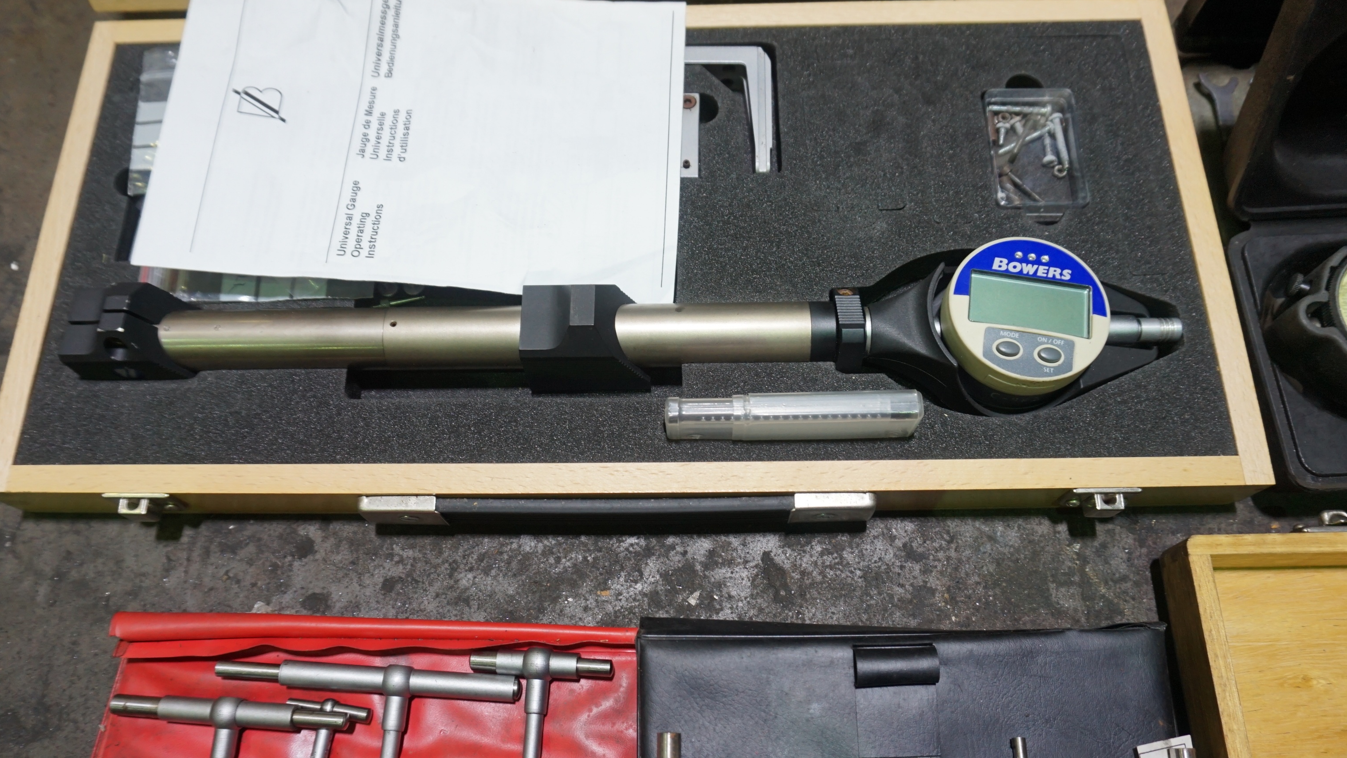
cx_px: 661
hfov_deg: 69.8
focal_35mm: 27
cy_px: 398
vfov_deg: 42.9
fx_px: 964
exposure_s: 1/60
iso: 400
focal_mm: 16
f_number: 4
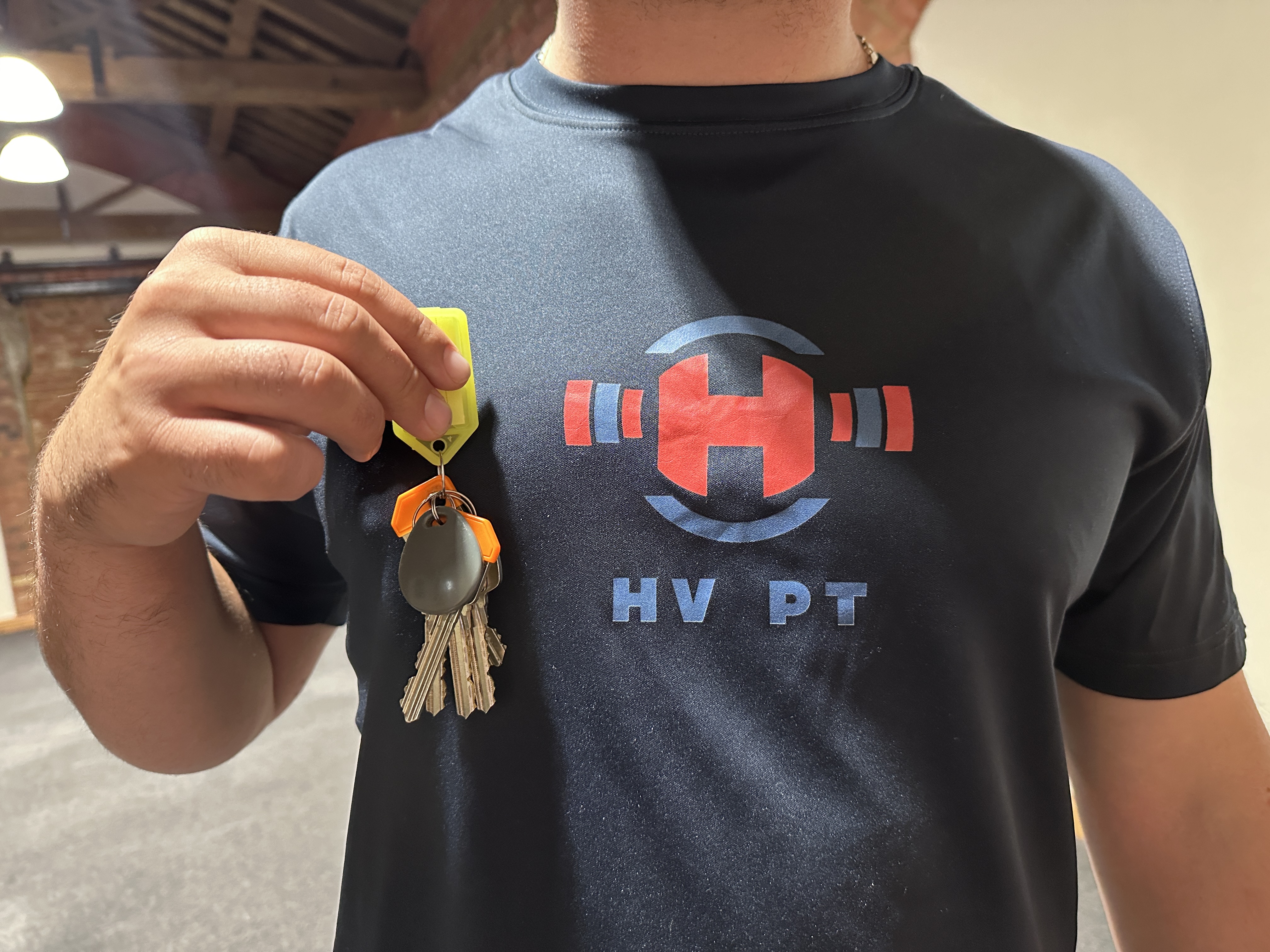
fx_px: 881
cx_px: 635
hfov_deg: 71.6
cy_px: 476
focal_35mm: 24
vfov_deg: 56.8
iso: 500
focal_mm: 6.86
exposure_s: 1/50
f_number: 1.78
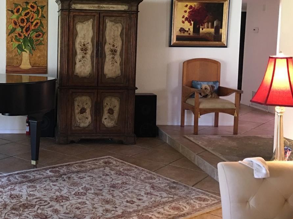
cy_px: 74
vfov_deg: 29.5
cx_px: 62
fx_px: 415
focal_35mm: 49
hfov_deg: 37.6
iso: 100
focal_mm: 4.15
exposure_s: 1/15
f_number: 2.2
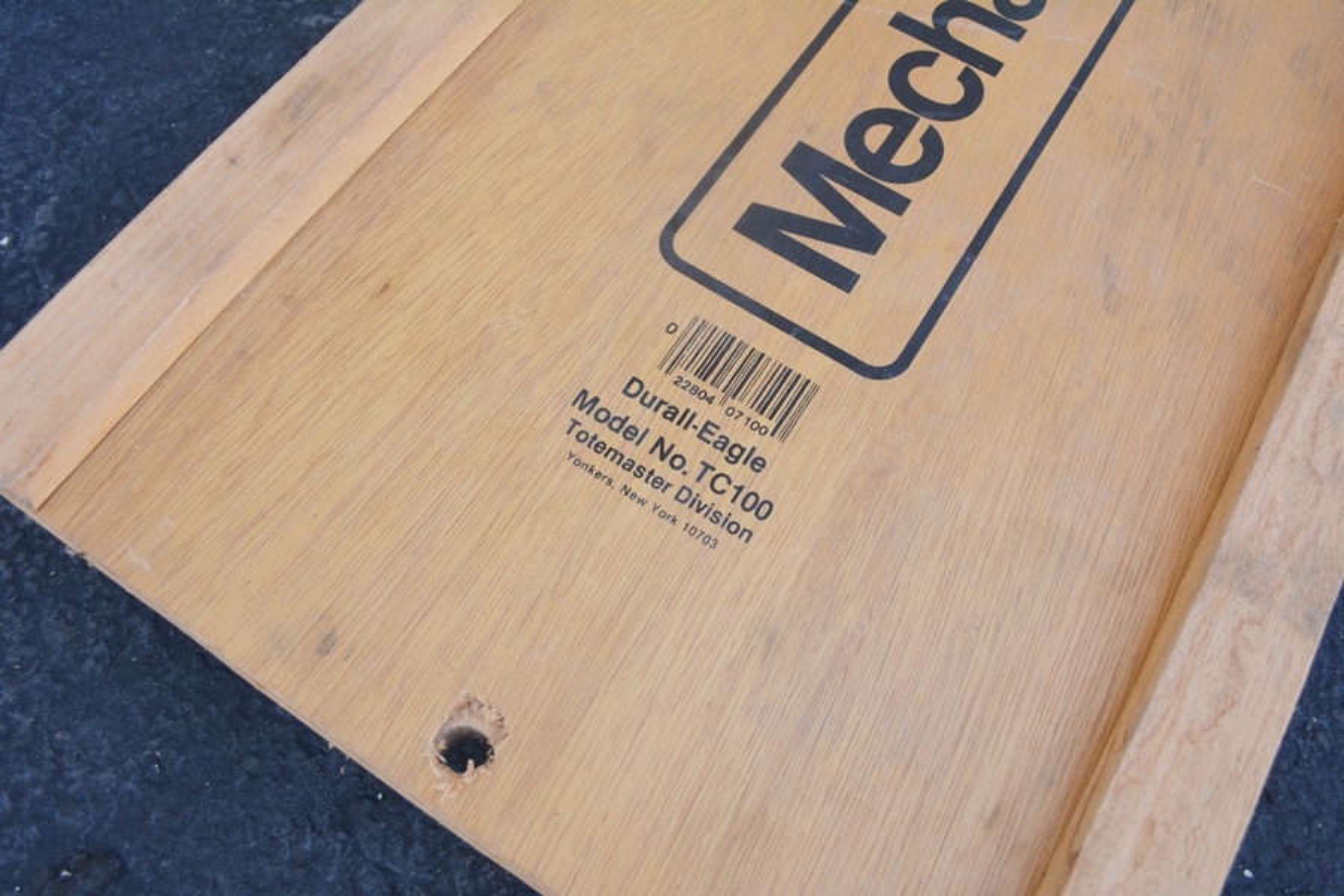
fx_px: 1120
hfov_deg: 61.9
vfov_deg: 43.6
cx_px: 672
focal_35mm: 30
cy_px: 448
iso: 250
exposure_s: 1/125
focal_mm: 20
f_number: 5.6
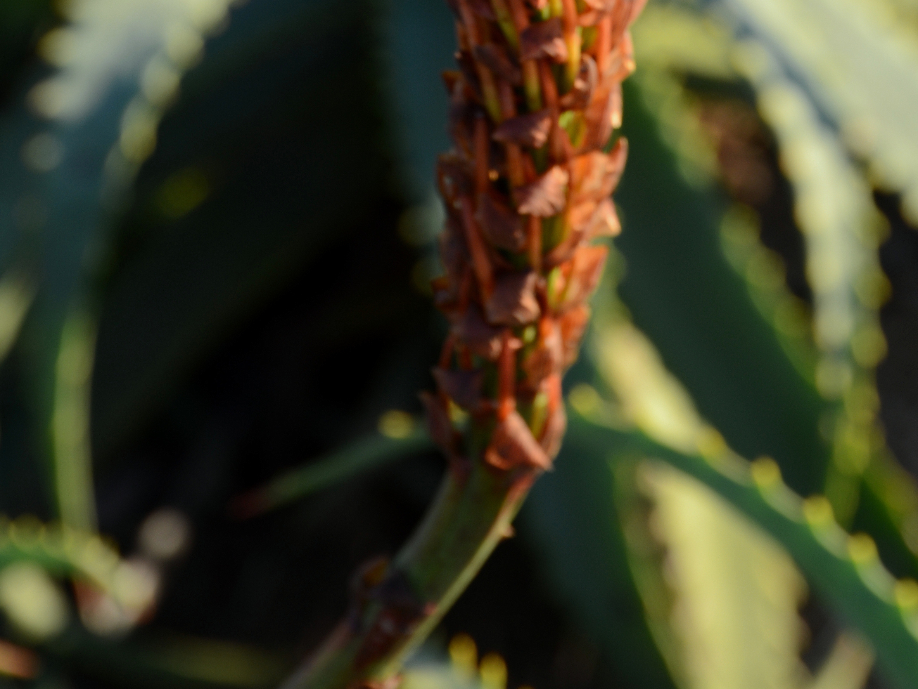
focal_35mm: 314
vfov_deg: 4.7
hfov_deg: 6.3
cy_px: -667
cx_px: 506
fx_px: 8327
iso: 100
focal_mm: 105
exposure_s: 1/60
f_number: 6.3
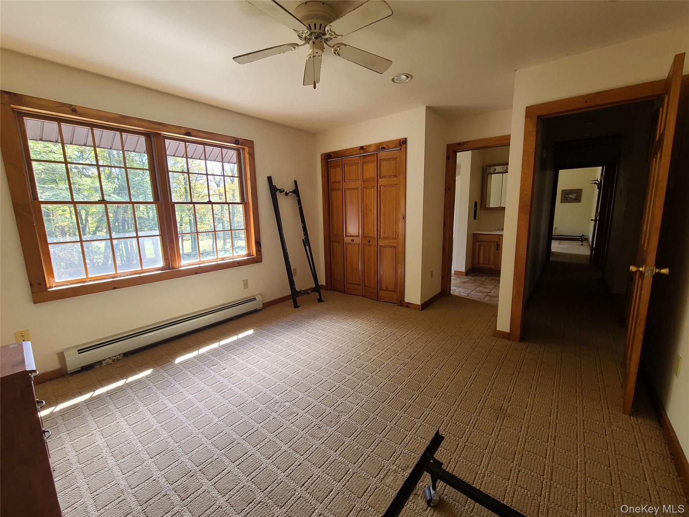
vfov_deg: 89.9
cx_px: 344
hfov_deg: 106.2
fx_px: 259
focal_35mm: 13
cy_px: 258
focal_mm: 2.2
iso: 125
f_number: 2.2
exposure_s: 1/60
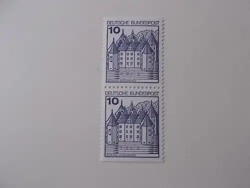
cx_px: 125
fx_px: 188
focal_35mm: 26
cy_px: 94
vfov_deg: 53.1
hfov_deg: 67.3
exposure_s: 1/15
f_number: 3.2
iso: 200
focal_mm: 4.6
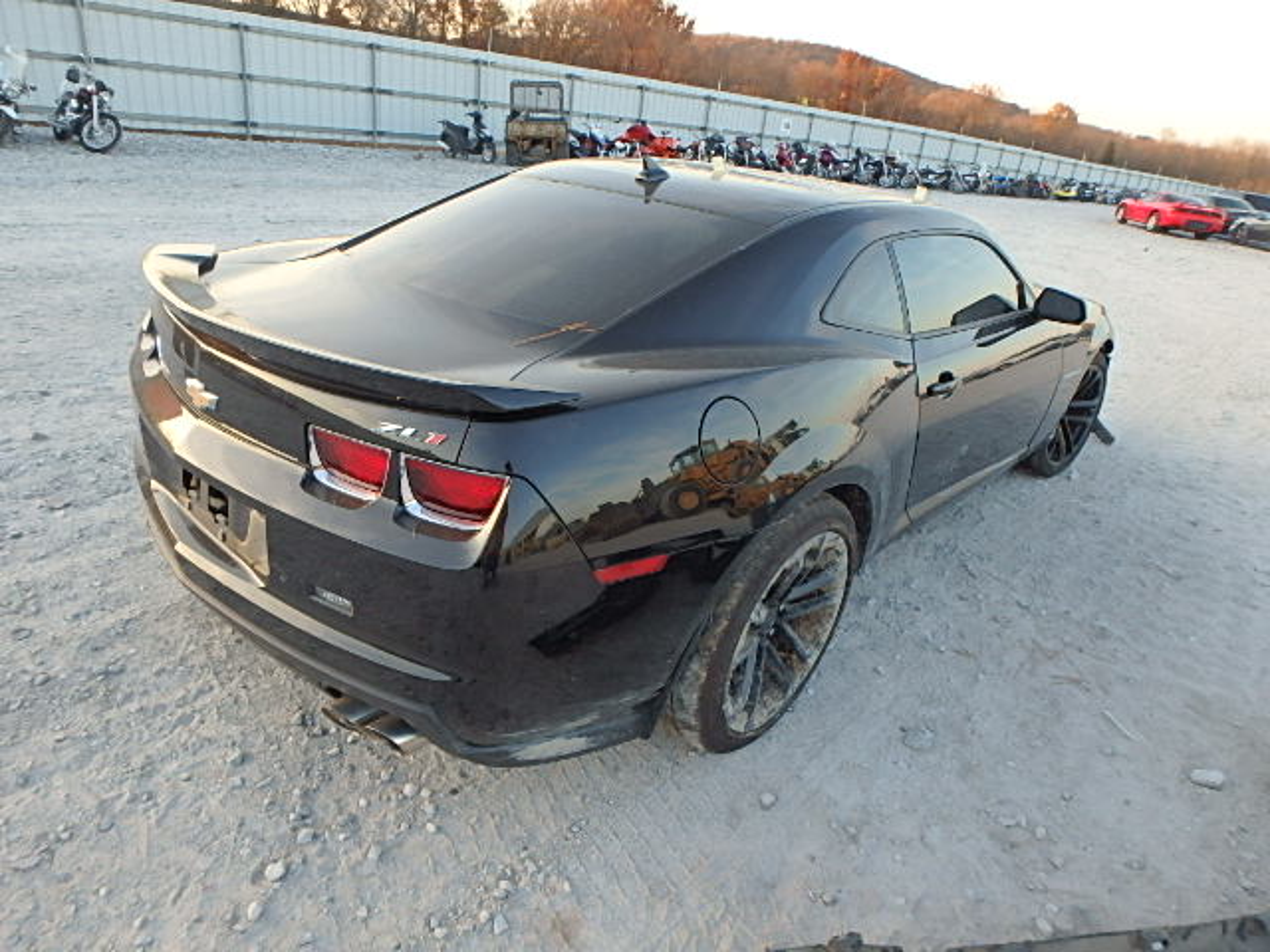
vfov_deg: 63.4
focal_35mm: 21
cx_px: 635
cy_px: 476
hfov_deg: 79.0
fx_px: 770
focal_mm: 3.7
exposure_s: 1/80
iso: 125
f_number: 3.5
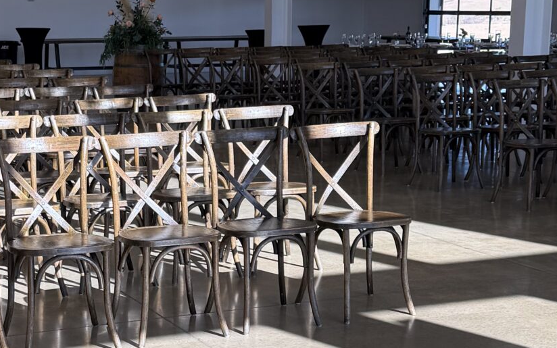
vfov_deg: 16.5
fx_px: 1199
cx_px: 188
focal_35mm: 79
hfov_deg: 26.0
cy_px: 230
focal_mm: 6.76
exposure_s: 1/481
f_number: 1.78
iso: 80
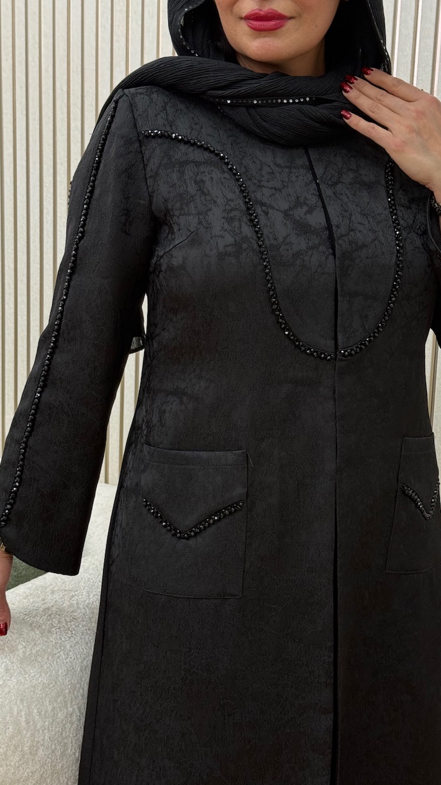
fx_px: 1102
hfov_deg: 22.6
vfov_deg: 39.2
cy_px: 390
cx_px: 247
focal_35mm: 53
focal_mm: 6.76
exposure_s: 1/167
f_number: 1.78
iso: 50
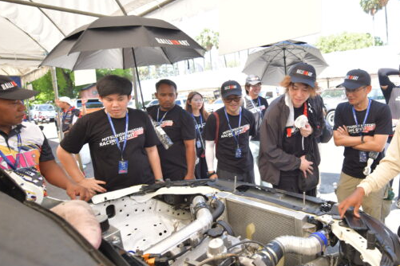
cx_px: 270
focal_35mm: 23
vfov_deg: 55.0
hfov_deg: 73.6
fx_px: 256
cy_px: 119
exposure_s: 1/640
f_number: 2.8
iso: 320
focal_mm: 15
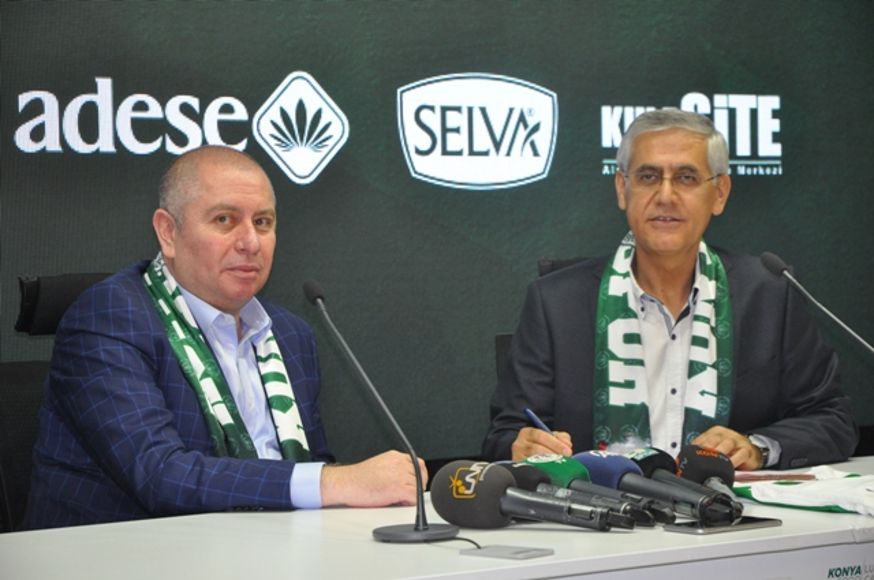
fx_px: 2364
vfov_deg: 14.0
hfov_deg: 20.9
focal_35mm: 98
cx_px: 437
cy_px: 290
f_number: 4.5
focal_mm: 65
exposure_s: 1/60
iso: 800
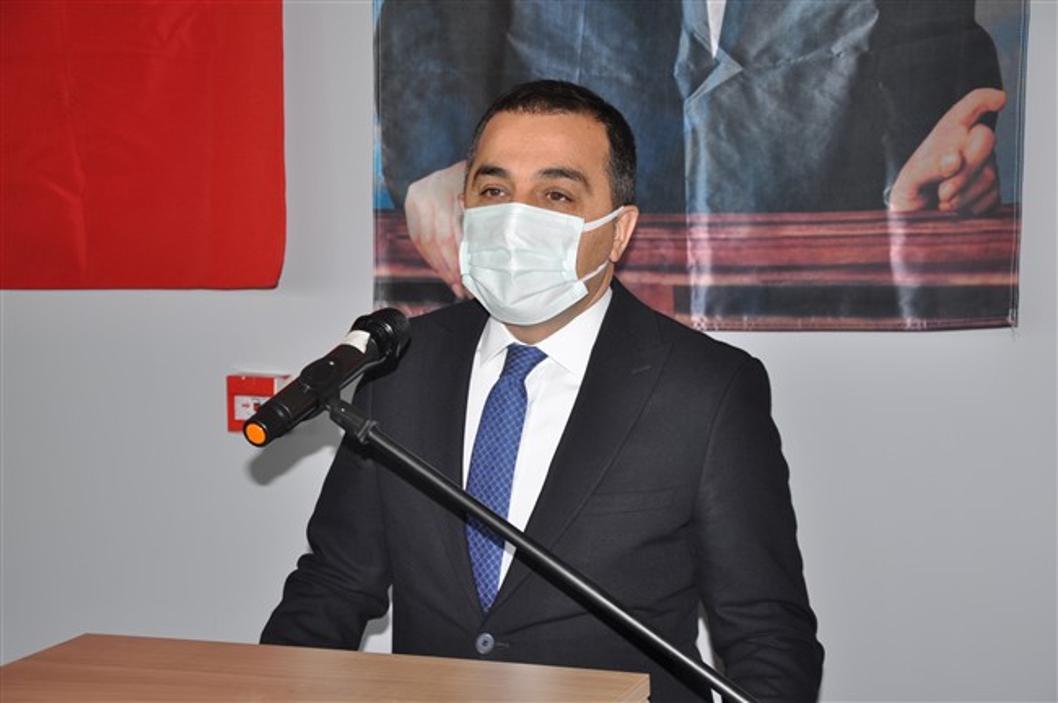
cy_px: 352
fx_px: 1982
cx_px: 529
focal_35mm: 68
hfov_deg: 29.9
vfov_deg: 20.1
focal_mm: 45
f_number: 4.8
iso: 200
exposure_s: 1/60
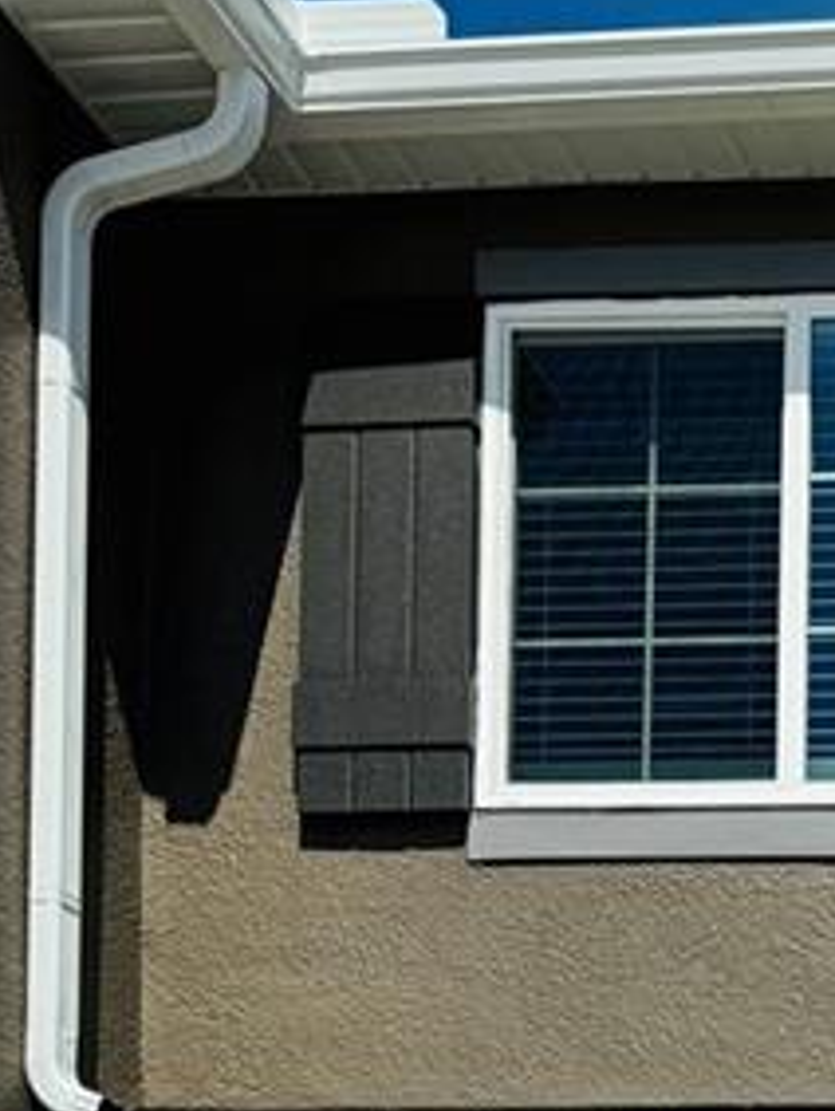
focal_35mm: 102
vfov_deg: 16.4
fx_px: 3276
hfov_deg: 13.2
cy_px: 1962
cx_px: 1481
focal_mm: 6.86
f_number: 1.78
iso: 80
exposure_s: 1/9009
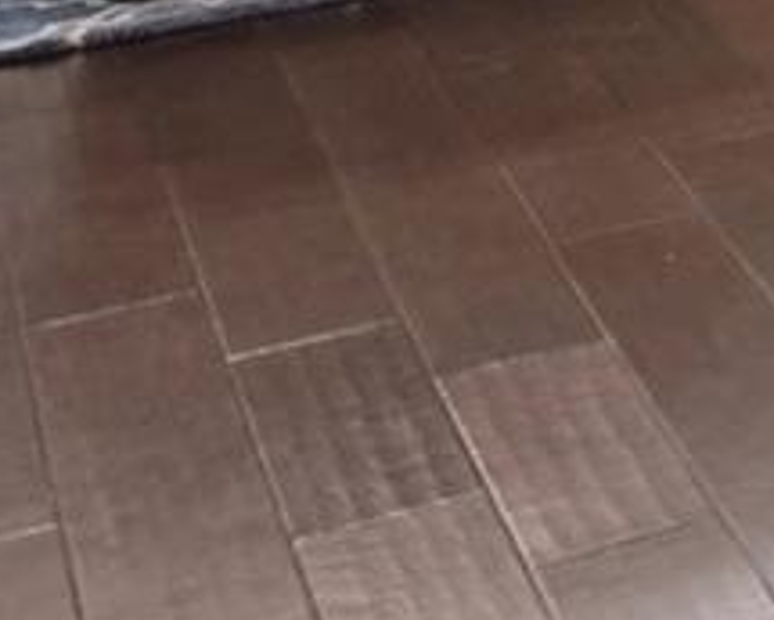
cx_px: 3226
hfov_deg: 7.8
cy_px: -1008
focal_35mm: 125
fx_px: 2863
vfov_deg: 10.2
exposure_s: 1/40
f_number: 8
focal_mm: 14
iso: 800
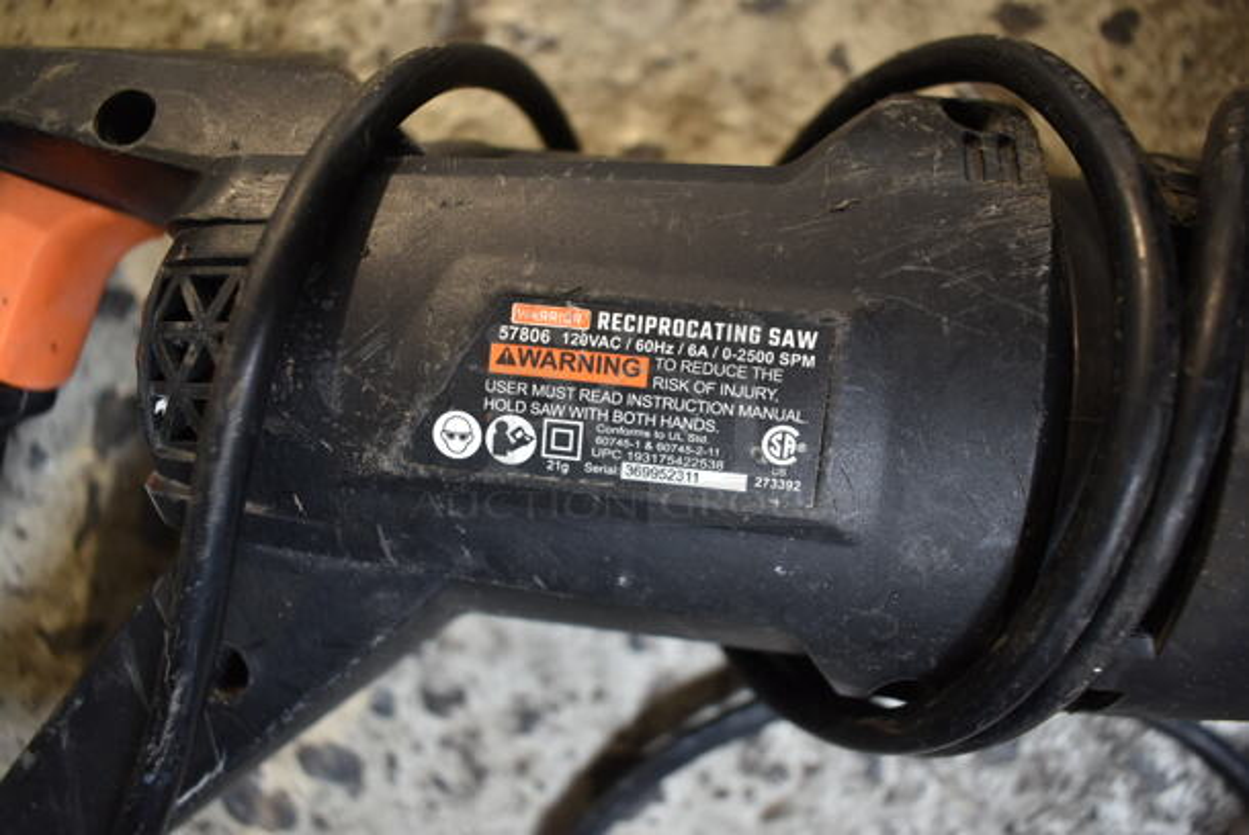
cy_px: 418
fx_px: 938
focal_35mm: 27
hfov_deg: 67.3
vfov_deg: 48.0
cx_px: 624
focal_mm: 18
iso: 720
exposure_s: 1/30
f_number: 3.5
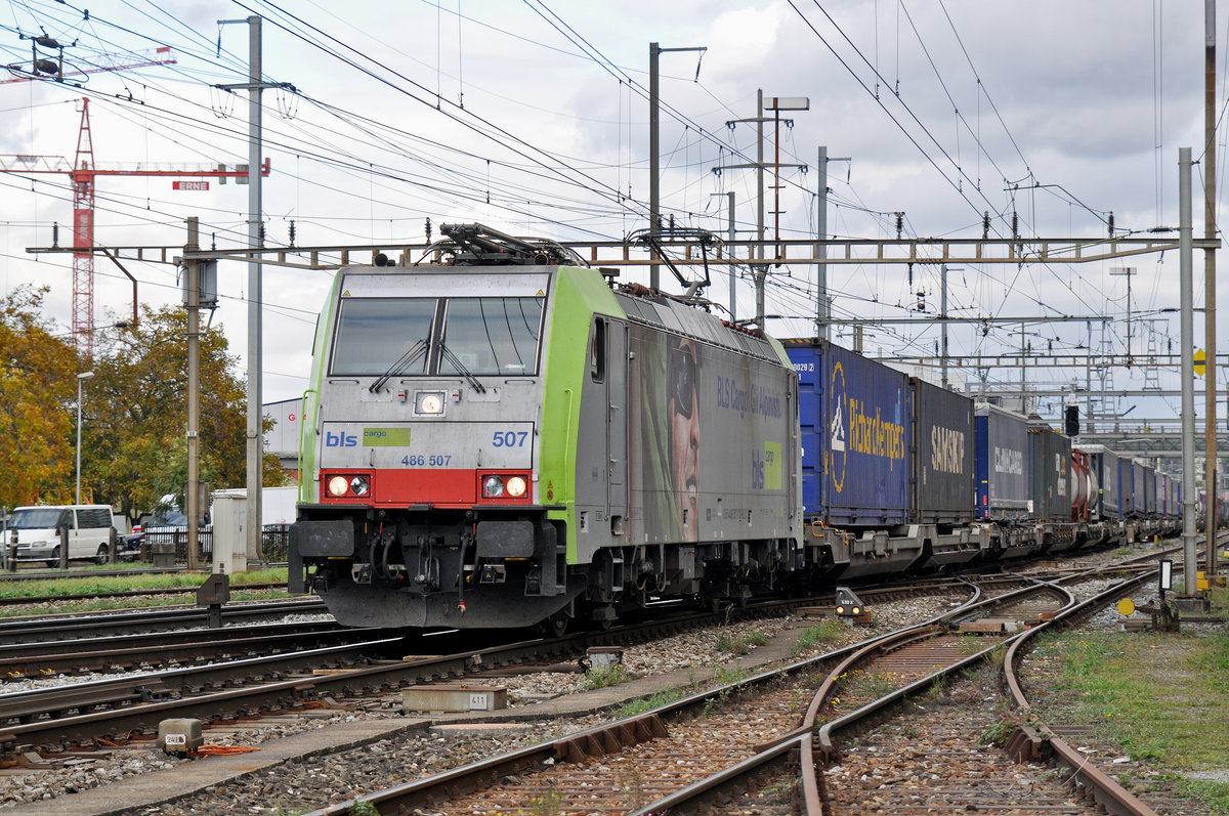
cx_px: 614
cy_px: 408
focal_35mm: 105
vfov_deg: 13.0
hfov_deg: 19.5
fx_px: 3580
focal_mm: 70
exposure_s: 1/800
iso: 400
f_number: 4.5
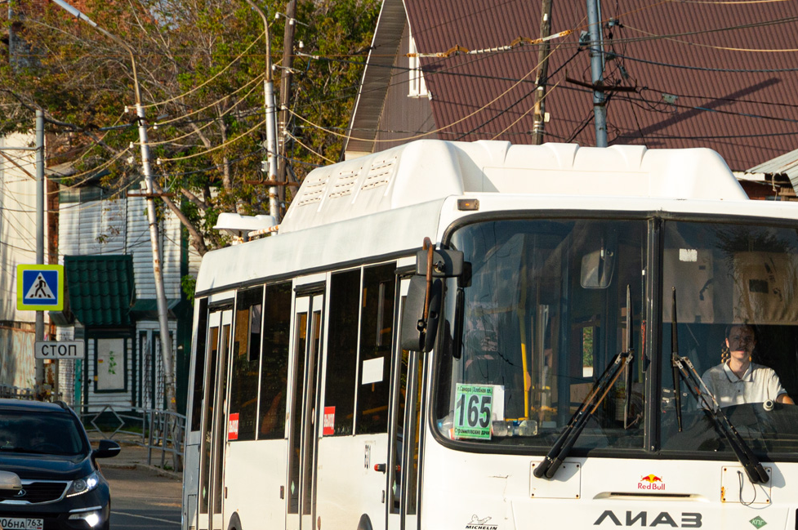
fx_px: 5353
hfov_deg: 8.5
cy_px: 382
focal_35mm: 242
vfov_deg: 5.7
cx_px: 538
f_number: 7.1
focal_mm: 105
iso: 100
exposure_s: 1/800
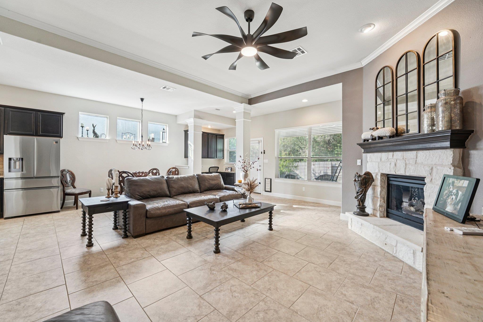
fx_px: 188
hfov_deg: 104.3
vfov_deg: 81.2
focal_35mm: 14
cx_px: 242
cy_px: 161
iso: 400
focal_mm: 14
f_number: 8
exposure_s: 1/15
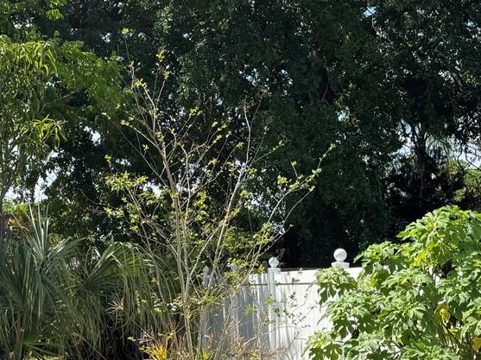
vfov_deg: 21.2
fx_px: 958
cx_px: 88
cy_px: 242
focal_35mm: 69
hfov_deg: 27.5
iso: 80
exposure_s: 1/2105
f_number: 1.78
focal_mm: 6.76
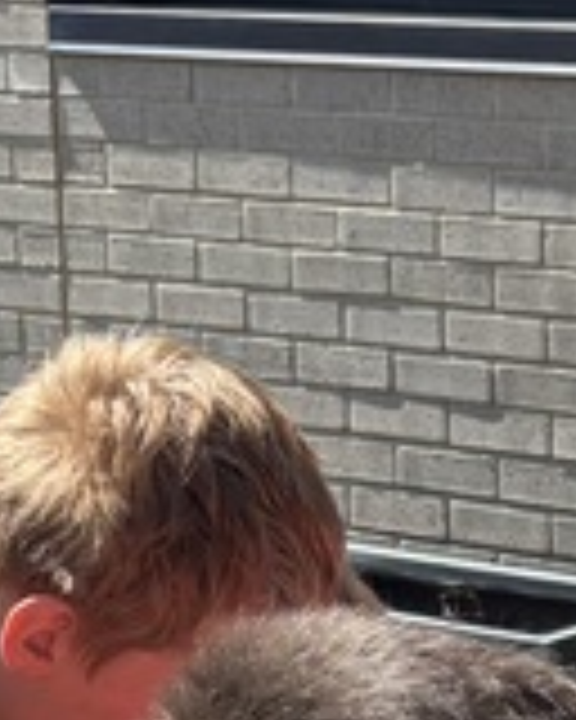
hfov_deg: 9.2
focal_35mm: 162
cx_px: 986
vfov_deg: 11.0
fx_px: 3452
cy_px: 1386
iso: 50
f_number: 1.6
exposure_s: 1/961
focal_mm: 5.96
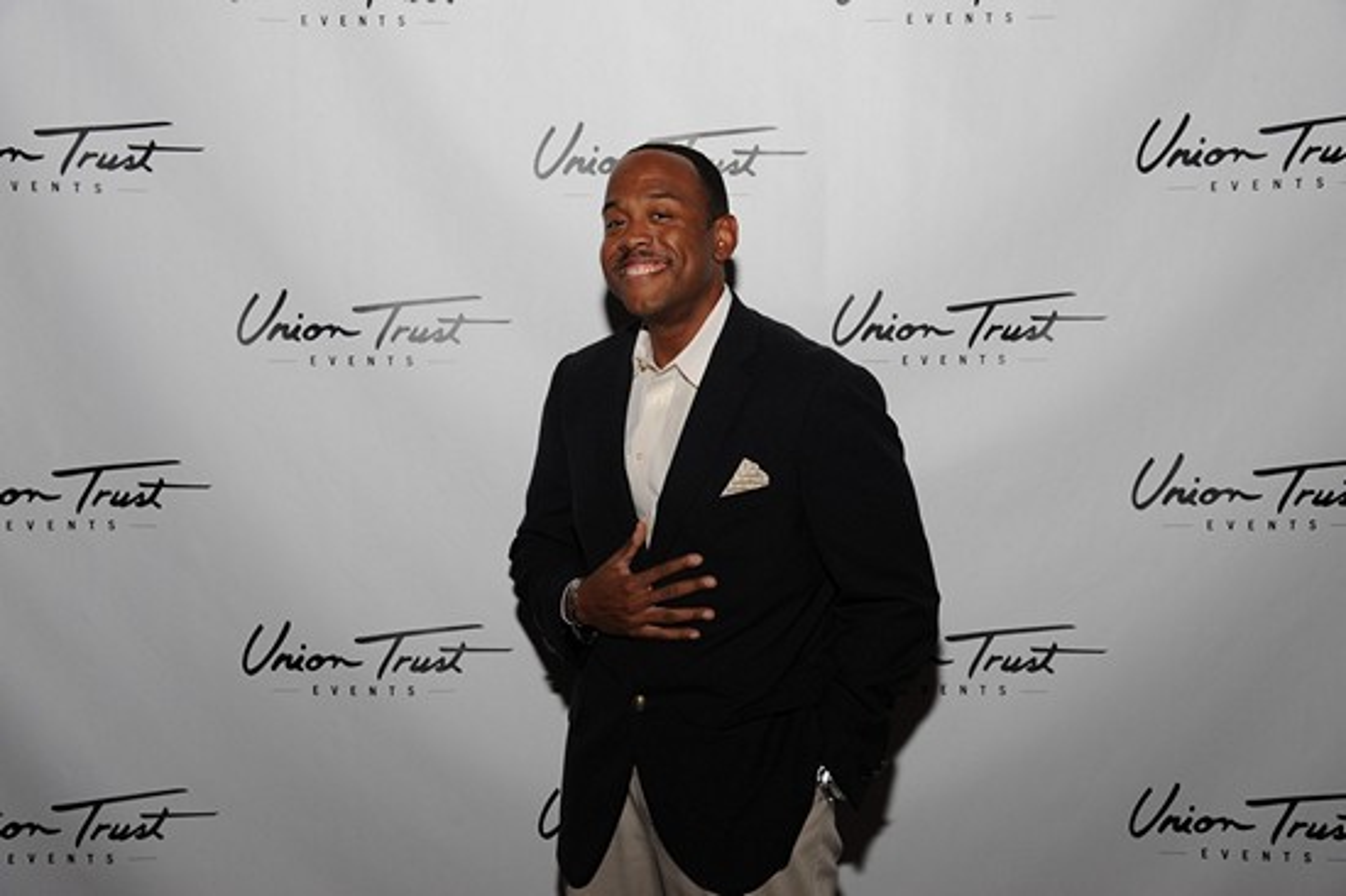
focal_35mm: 46
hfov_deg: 42.8
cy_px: 448
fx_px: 1719
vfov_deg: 29.2
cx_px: 673
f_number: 6.3
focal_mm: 46
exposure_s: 1/60
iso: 1250
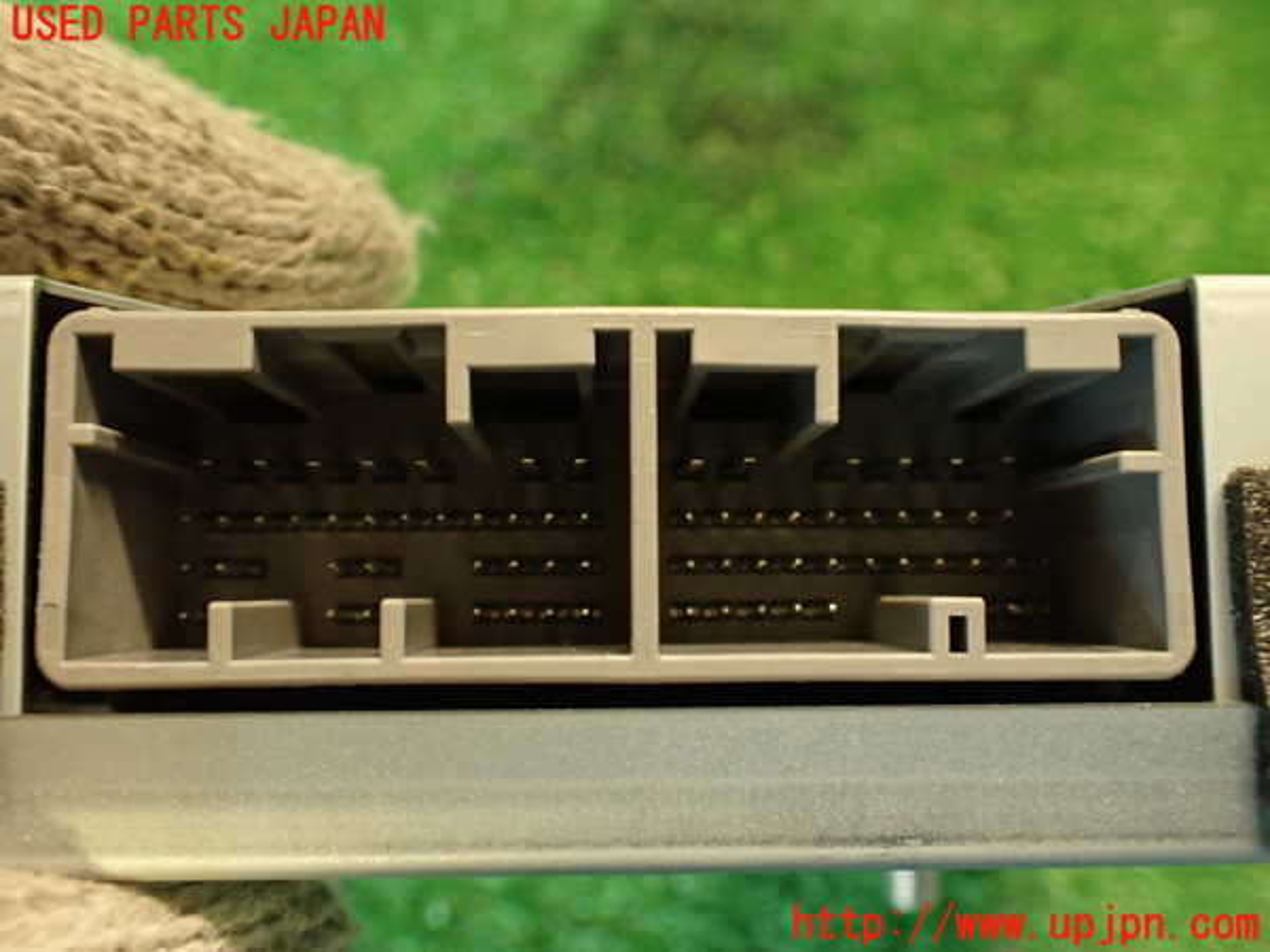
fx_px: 1174
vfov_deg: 44.2
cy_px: 476
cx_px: 635
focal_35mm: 32
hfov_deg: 56.8
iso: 500
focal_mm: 5.79
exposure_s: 1/30
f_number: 2.4
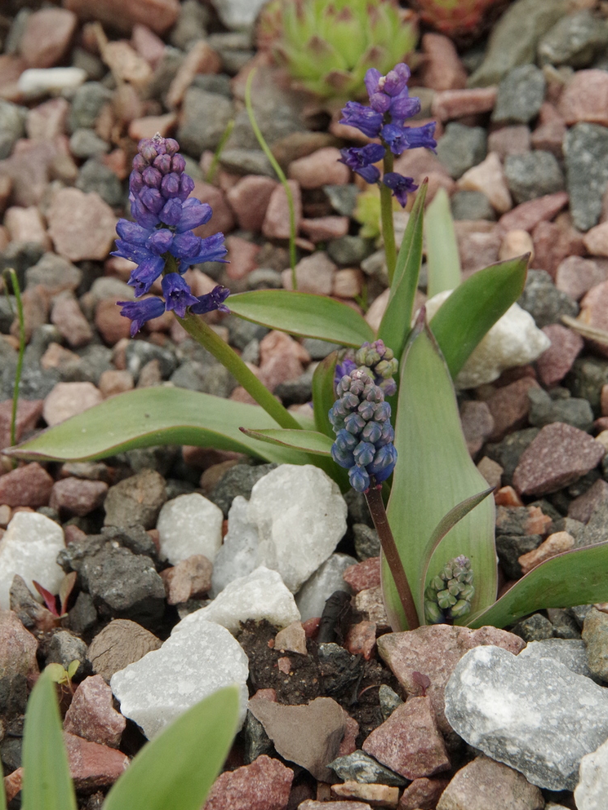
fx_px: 4589
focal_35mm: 196
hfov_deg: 7.6
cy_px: 353
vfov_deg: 10.1
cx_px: 304
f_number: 13
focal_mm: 120
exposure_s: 1/160
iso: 1000
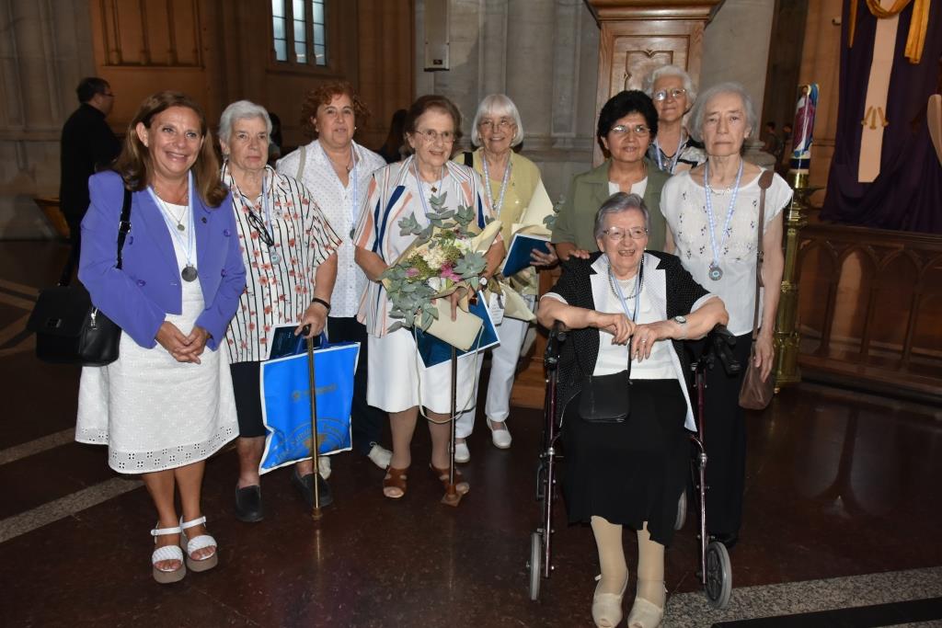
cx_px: 471
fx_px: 707
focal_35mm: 27
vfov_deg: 47.9
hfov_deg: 67.4
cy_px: 314
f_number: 5.6
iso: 1250
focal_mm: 18
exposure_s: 1/60
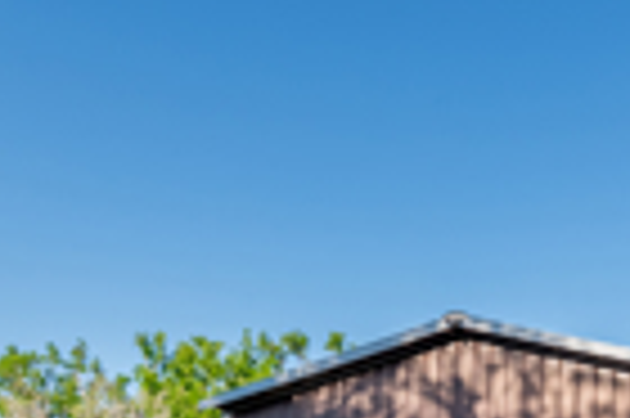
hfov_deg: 41.7
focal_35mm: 45
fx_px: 787
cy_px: 598
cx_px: 506
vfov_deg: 24.4
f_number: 8
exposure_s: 1/1250
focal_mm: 14
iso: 200
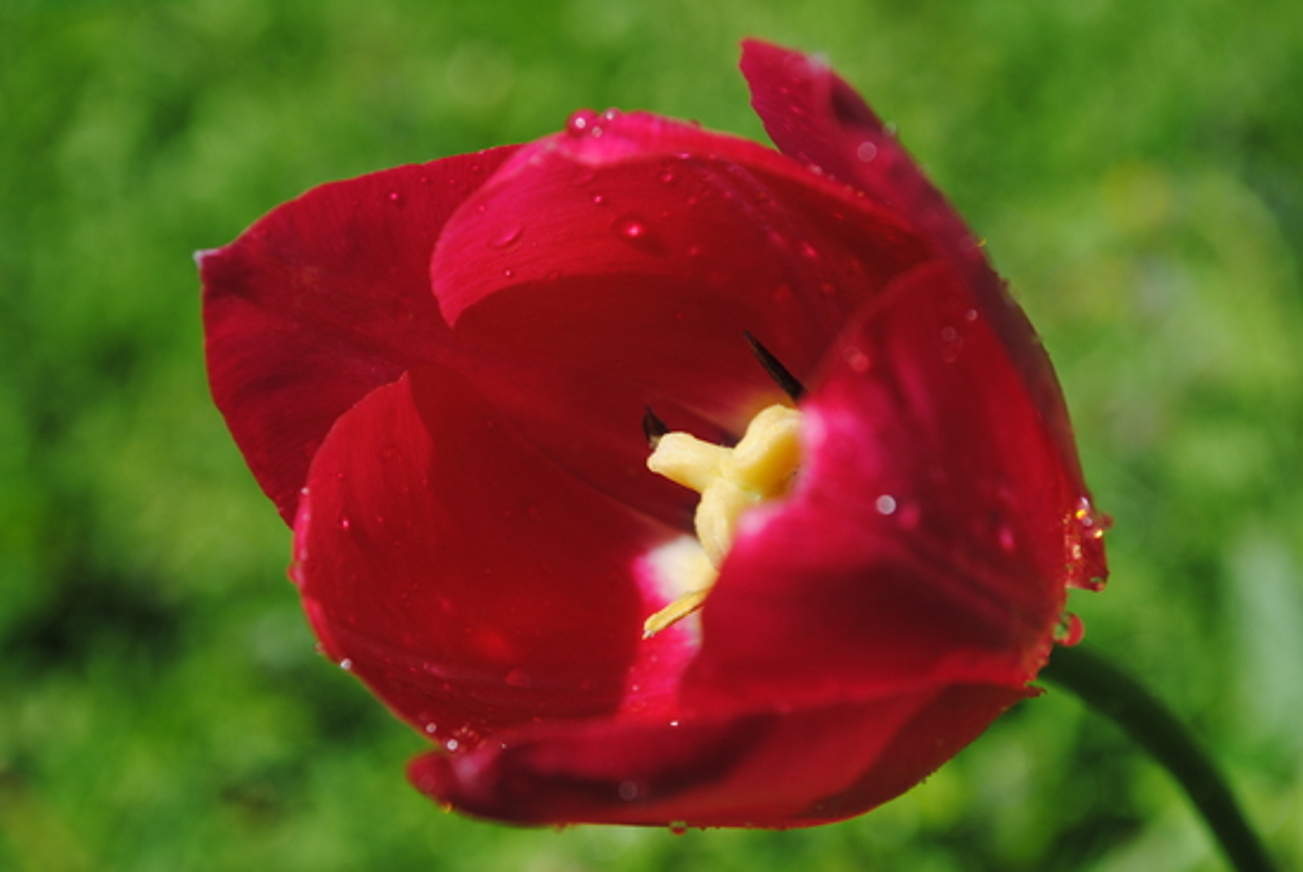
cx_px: 652
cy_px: 436
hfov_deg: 29.8
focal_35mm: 68
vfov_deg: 20.2
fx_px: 2446
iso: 100
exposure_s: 1/250
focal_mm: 45
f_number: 8
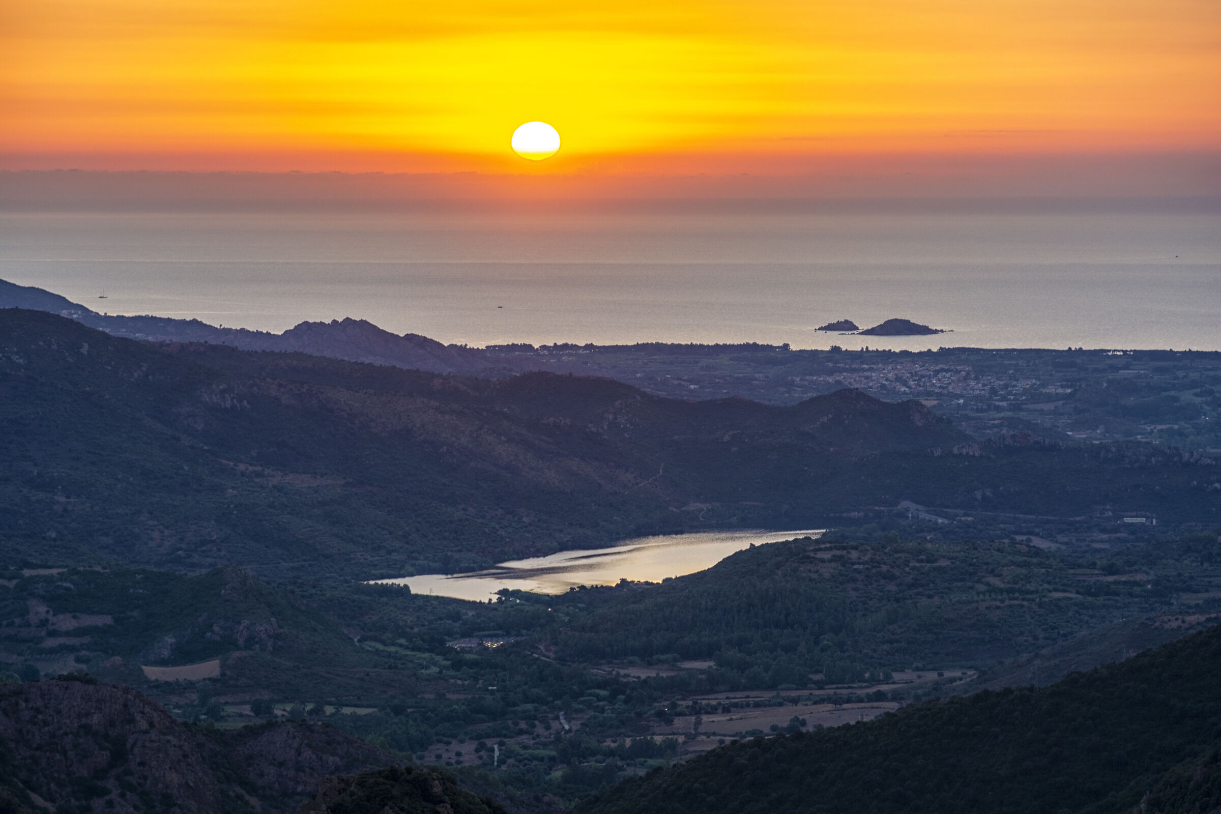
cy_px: 407
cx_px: 610
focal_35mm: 150
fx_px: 5087
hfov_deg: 13.7
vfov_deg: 9.1
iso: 100
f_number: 11
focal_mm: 100
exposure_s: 1/160
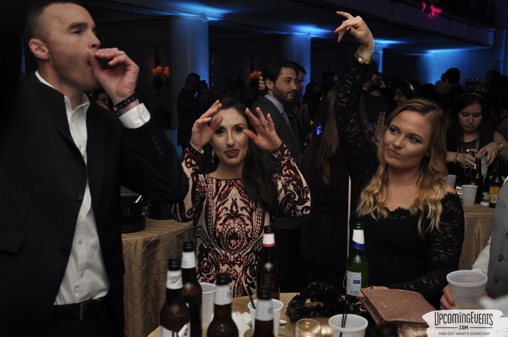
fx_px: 592
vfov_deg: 31.8
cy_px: 168
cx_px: 254
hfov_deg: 46.5
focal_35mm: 42
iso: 400
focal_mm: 28
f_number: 5
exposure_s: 1/60
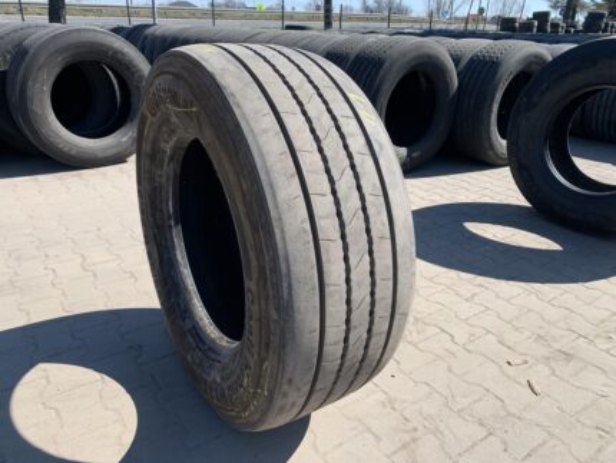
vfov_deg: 53.1
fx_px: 463
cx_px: 308
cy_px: 232
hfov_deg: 67.3
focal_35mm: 26
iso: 25
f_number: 1.8
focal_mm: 4.25
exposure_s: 1/1190
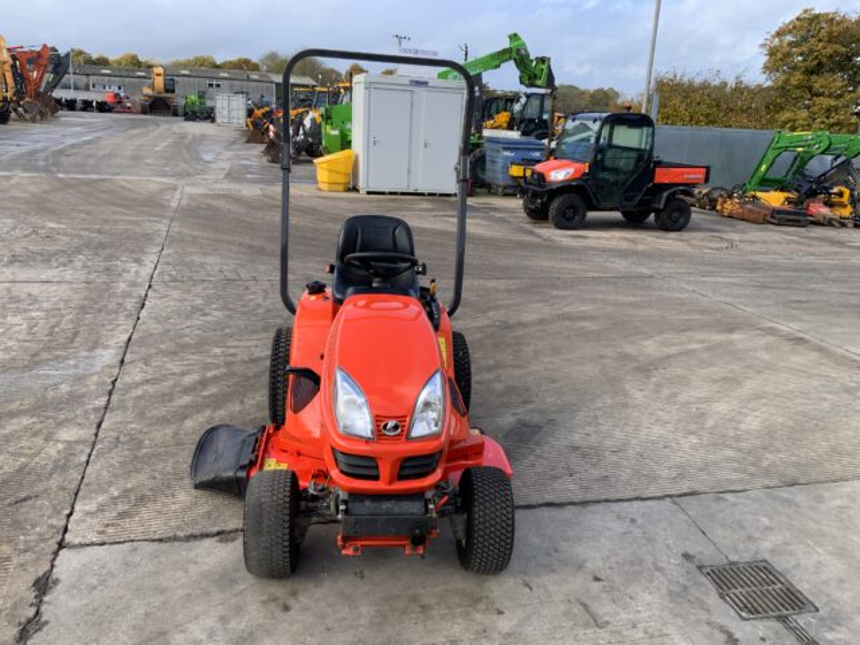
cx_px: 430
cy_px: 322
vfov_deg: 48.2
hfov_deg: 61.7
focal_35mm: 29
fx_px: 720
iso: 16
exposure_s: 1/514
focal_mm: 3
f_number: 1.8
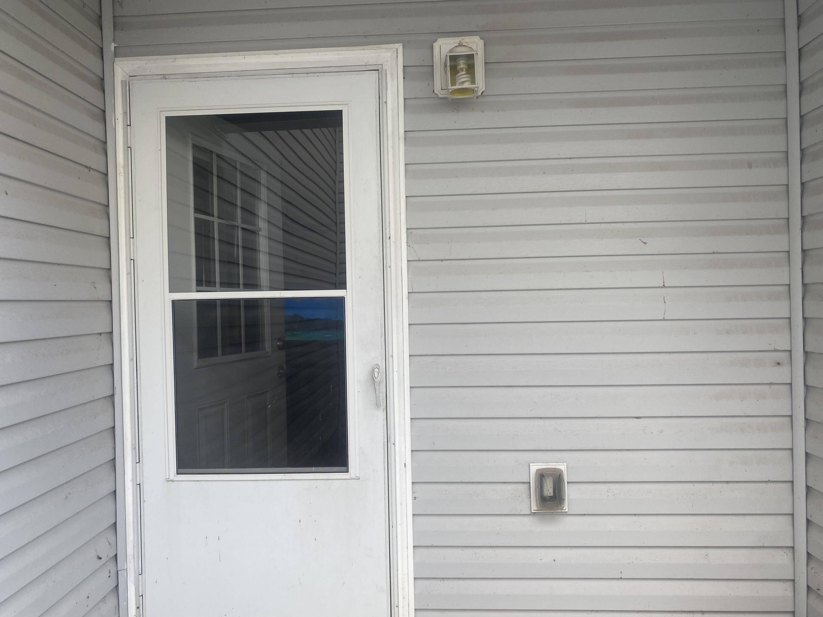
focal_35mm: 26
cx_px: 412
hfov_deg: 67.3
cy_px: 308
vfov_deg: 53.1
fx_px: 618
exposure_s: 1/232
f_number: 1.8
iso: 32
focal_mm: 4.25
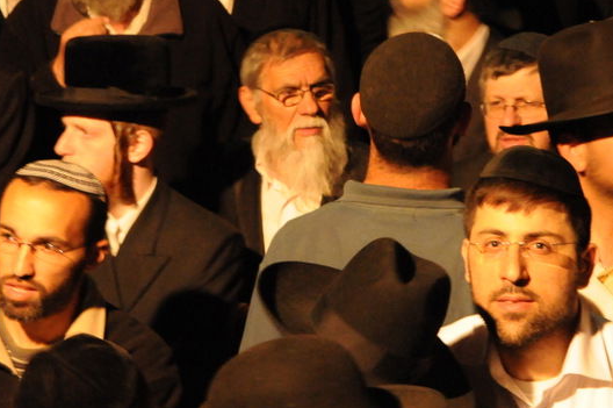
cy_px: 224
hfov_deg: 16.0
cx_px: 361
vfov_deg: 10.7
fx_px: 2177
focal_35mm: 128
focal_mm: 44
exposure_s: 1/15
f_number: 5
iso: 3200
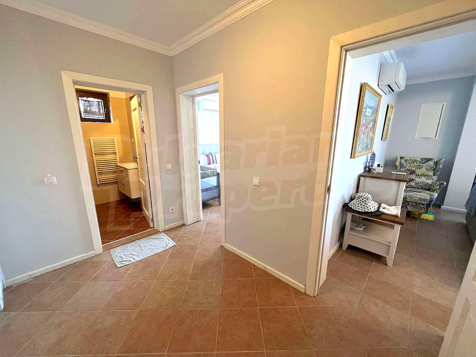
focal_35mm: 13
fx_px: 179
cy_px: 178
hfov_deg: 106.2
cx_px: 238
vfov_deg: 89.9
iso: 400
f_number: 1.8
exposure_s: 1/50
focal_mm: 1.57
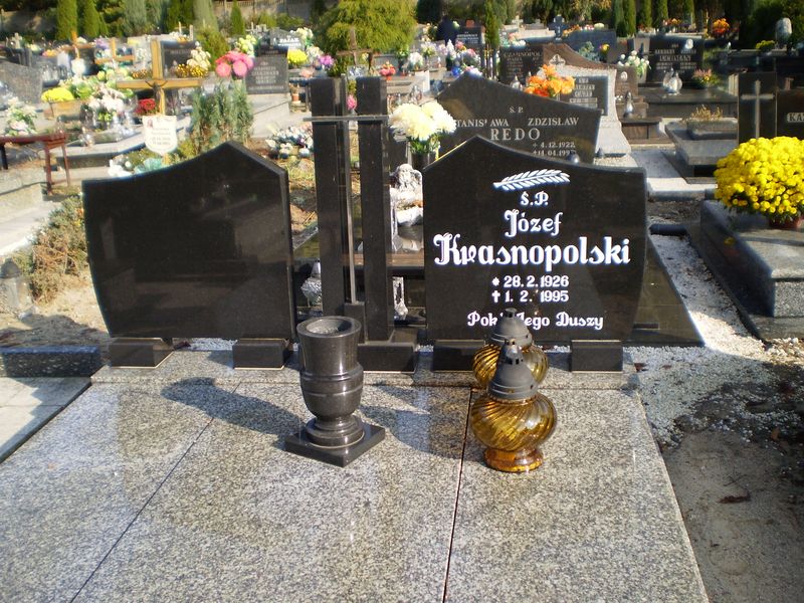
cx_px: 402
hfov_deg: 51.4
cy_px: 302
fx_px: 836
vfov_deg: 39.7
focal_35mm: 36
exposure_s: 1/400
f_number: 3.1
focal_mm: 6.3
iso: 64
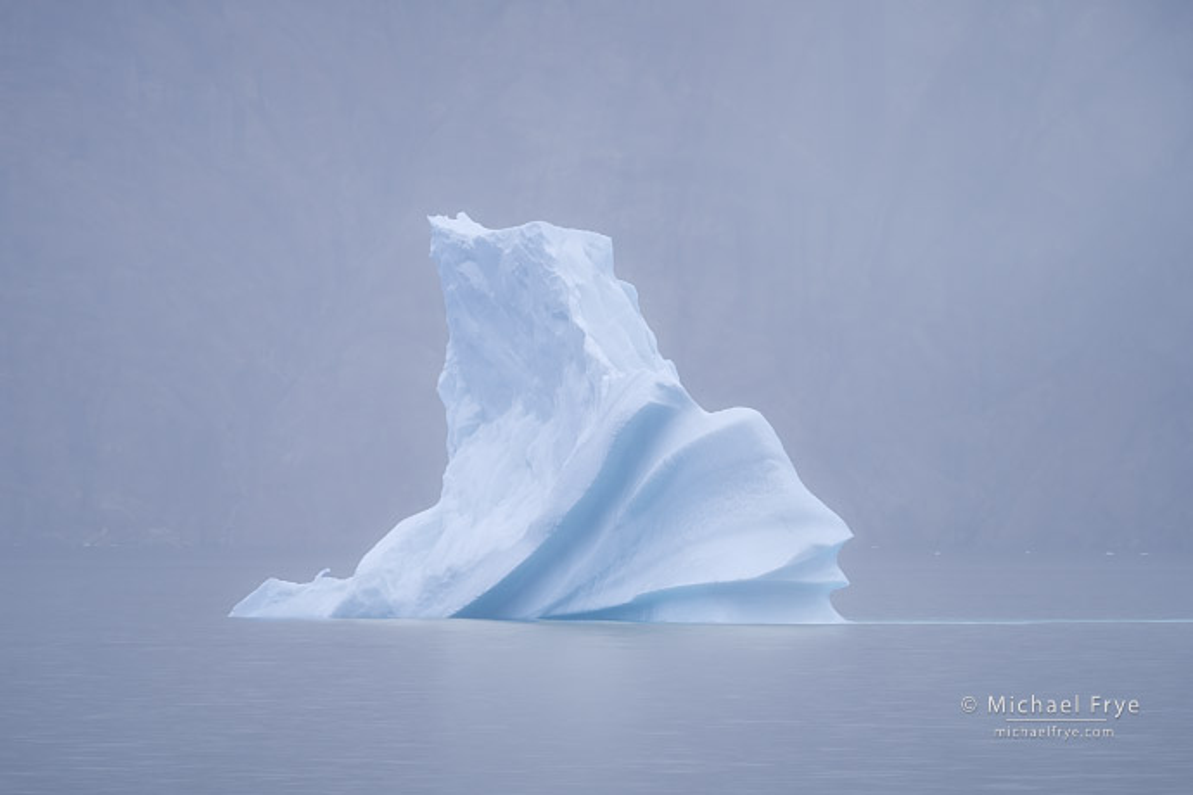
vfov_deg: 3.6
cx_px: 596
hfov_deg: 5.4
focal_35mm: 385
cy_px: 398
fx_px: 12757
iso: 1000
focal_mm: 385
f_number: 9.5
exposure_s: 1/350
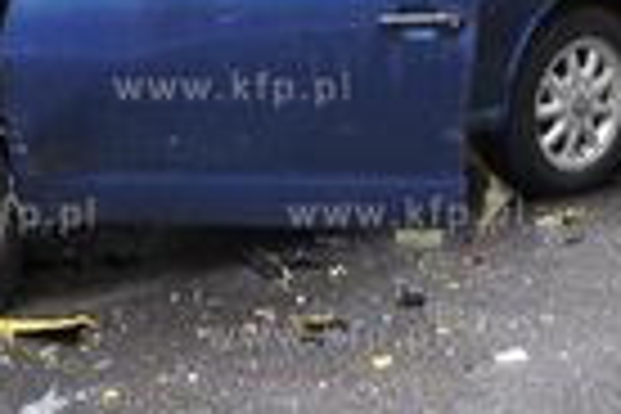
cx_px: 135
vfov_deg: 9.3
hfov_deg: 14.1
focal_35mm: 145
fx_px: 2501
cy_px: -94
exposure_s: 1/60
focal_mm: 50
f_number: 4
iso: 400
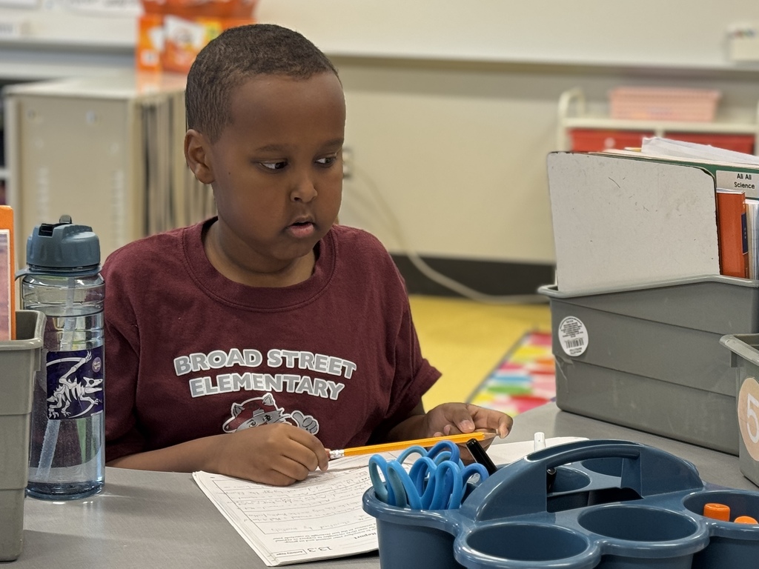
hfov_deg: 39.7
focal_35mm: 48
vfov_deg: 30.3
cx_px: 380
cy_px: 284
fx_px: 1052
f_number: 1.78
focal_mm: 6.76
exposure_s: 1/60
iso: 64
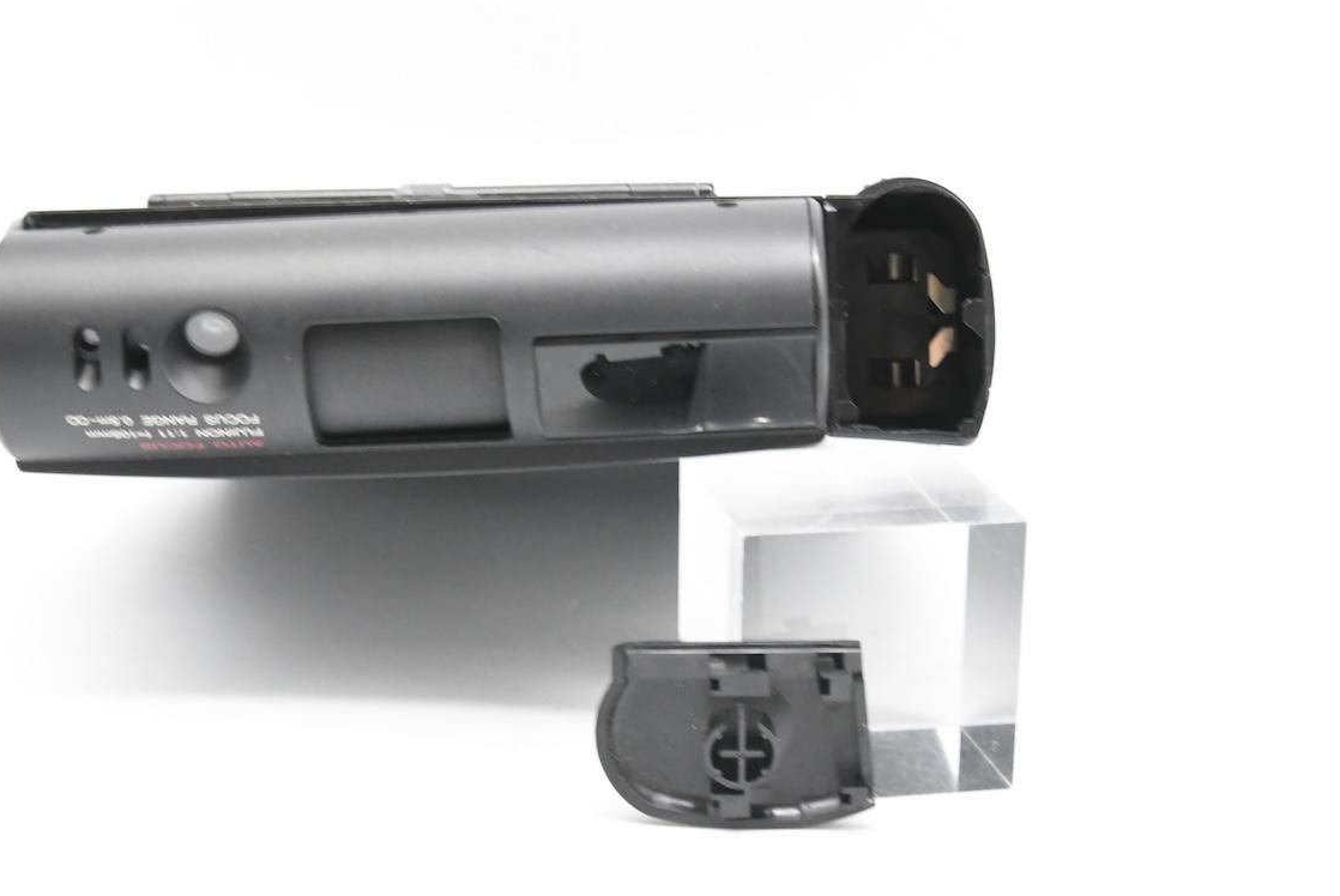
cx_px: 647
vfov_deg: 18.7
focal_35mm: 73
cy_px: 447
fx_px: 2720
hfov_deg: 27.7
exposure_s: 1/60
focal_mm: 34
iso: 3200
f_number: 16
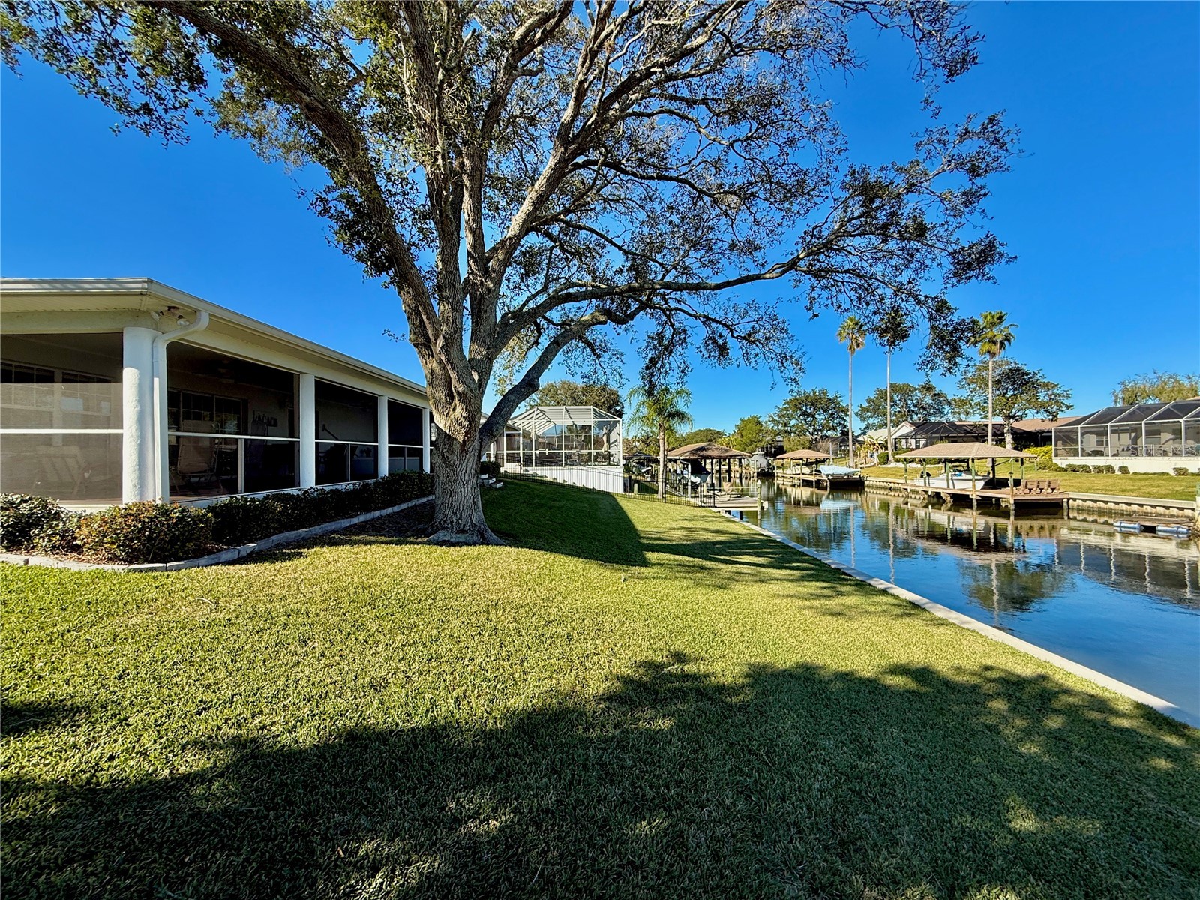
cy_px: 450
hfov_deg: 102.1
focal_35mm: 14
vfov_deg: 85.7
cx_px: 600
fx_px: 485
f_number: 2.2
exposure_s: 1/1235
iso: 50
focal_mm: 2.22
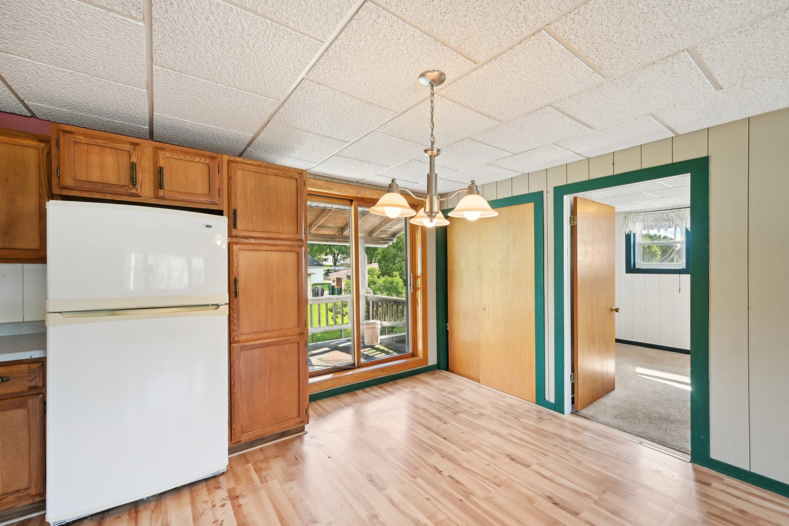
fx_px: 307
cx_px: 394
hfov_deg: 104.3
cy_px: 263
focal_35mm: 14
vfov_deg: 81.2
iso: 400
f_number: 8
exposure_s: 1/30
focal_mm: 14
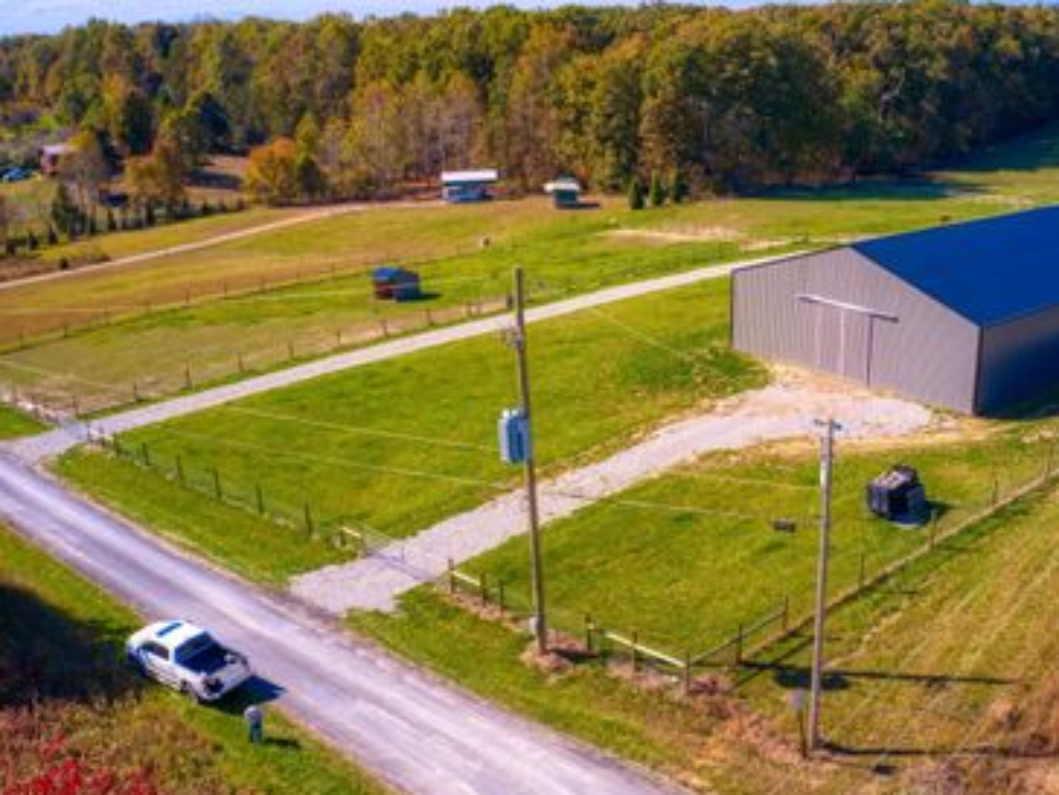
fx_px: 1132
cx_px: 628
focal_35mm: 37
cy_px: 415
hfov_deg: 49.9
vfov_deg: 38.7
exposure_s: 1/60
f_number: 6.3
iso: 400
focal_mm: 10.26
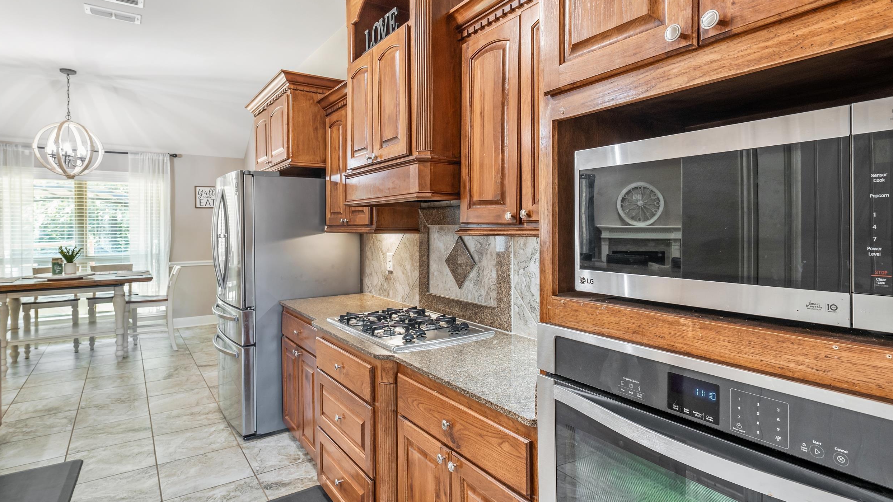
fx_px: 474
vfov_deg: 55.8
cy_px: 227
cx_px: 445
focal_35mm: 20
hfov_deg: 86.6
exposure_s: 1/3
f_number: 8
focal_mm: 19
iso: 800
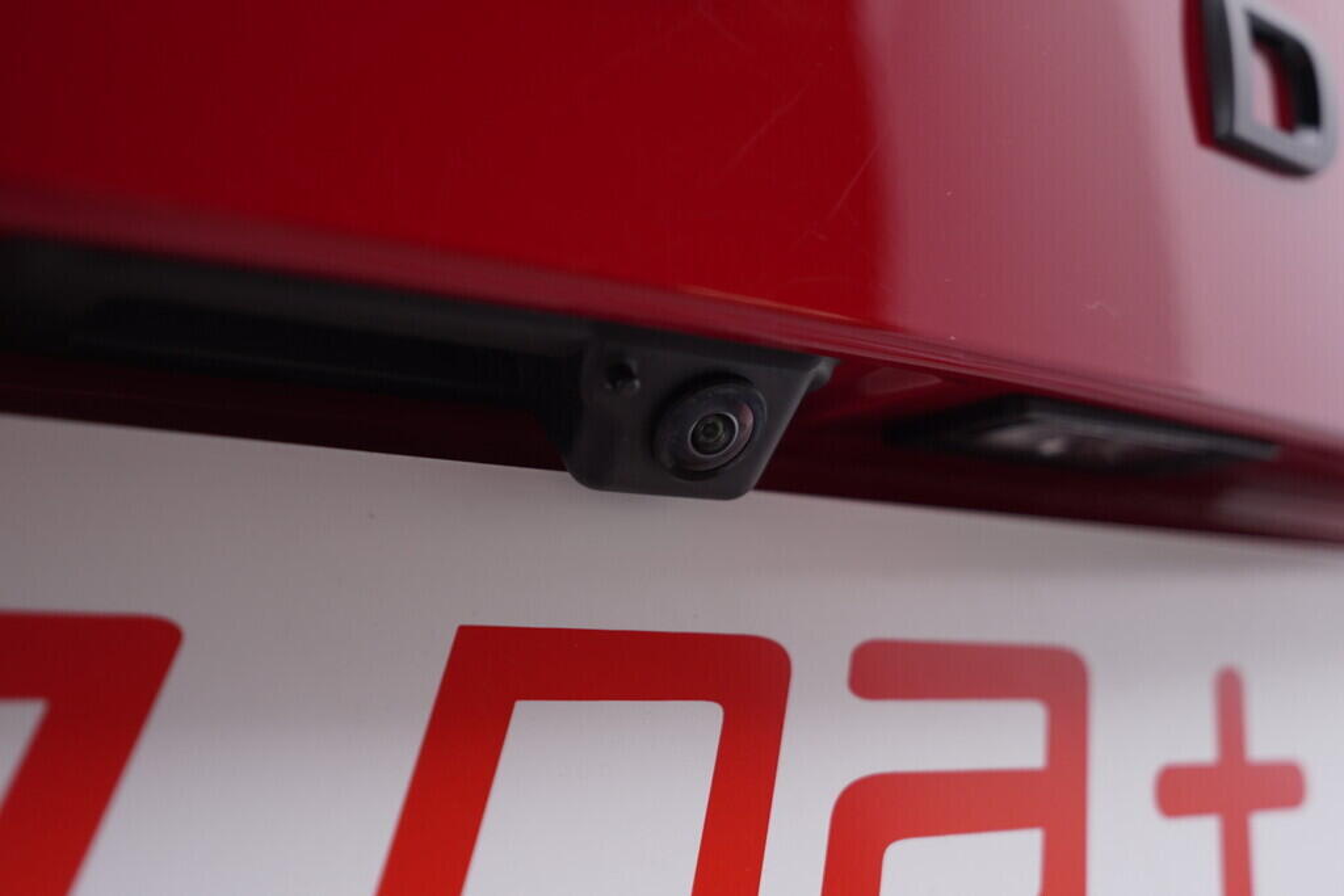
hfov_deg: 53.1
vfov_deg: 36.9
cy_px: 448
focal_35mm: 36
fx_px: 1344
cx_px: 672
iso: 125
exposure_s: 1/40
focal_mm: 24
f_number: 3.2
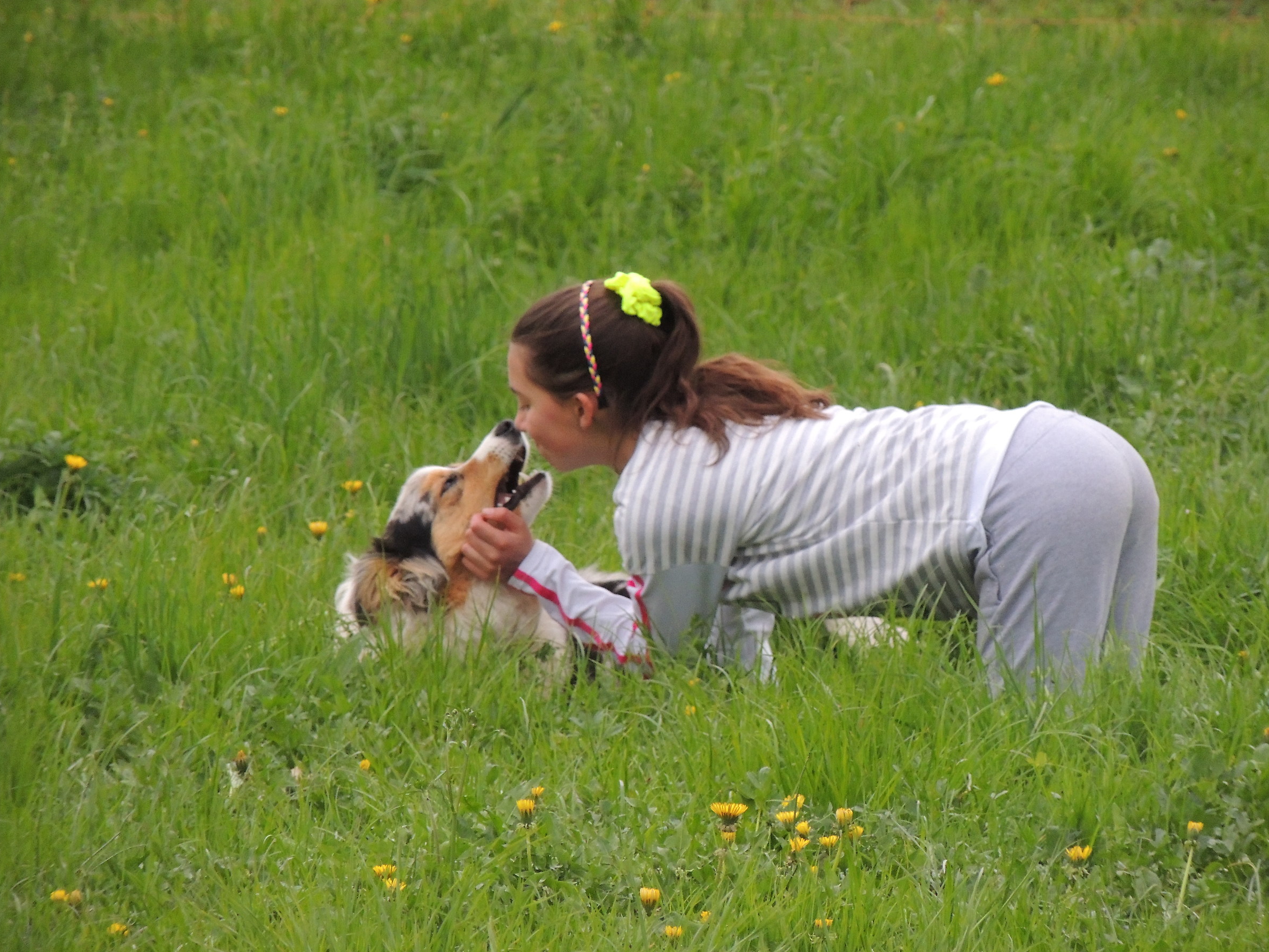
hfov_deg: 3.6
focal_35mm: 556
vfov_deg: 2.7
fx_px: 20385
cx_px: 631
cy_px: 481
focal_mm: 98.1
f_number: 4.9
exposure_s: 1/200
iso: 800
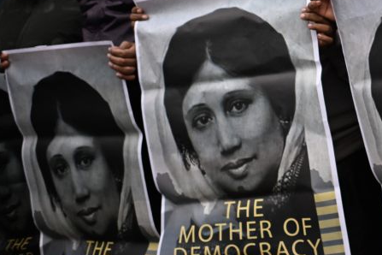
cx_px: 512
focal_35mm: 97
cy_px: -15
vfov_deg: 13.8
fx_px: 1029
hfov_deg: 19.3
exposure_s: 1/10000
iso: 800
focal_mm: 35
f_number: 1.4
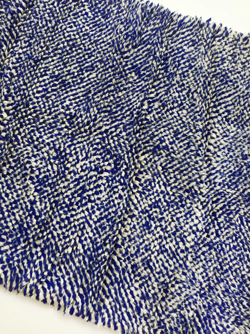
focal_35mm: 29
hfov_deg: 48.2
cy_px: 167
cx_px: 125
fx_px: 279
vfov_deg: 61.7
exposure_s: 1/33
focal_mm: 4.15
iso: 250
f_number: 2.2
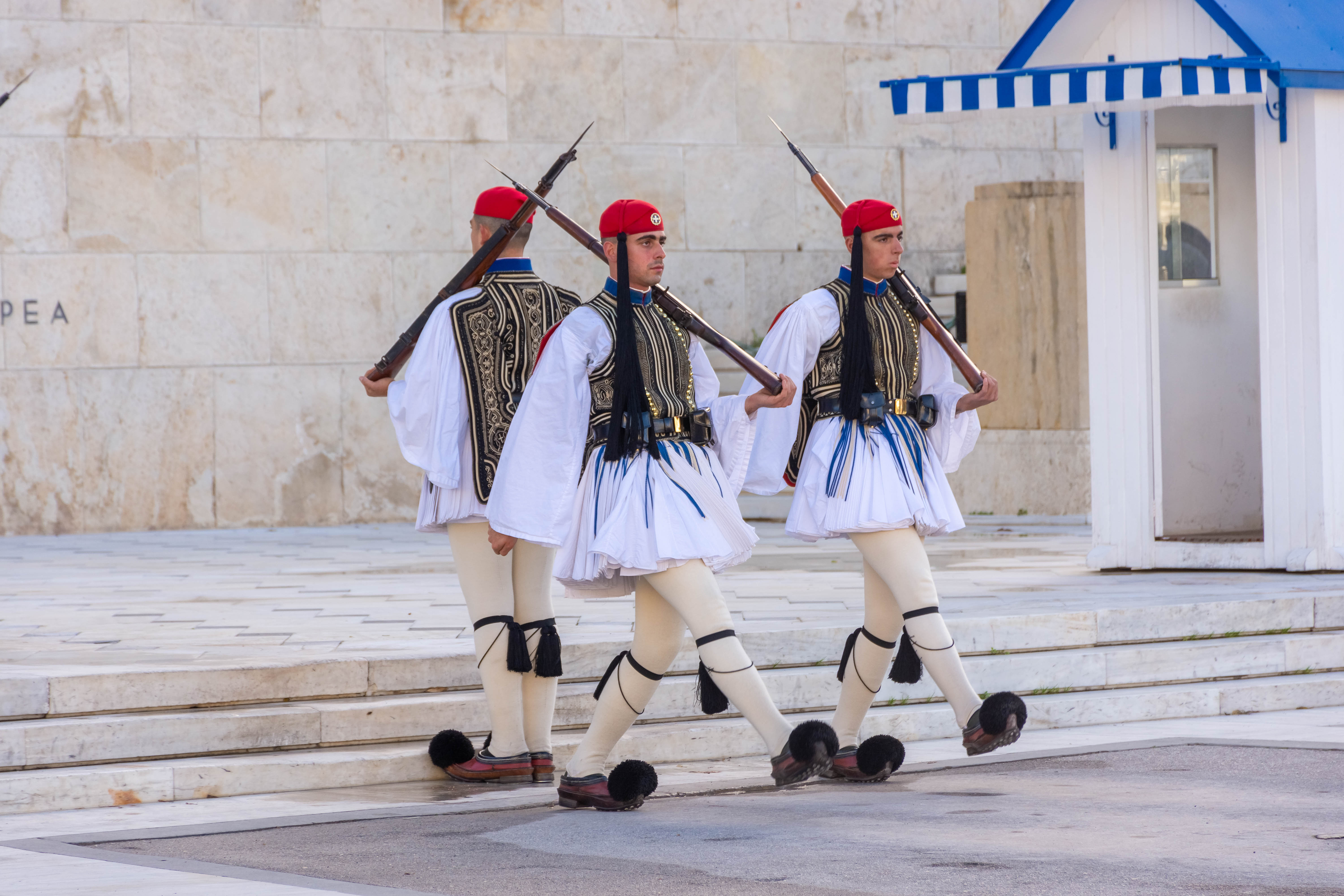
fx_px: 6272
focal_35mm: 168
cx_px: 672
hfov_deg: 12.2
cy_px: 448
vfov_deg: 8.2
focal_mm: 112
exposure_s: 1/320
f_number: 5.6
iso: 100
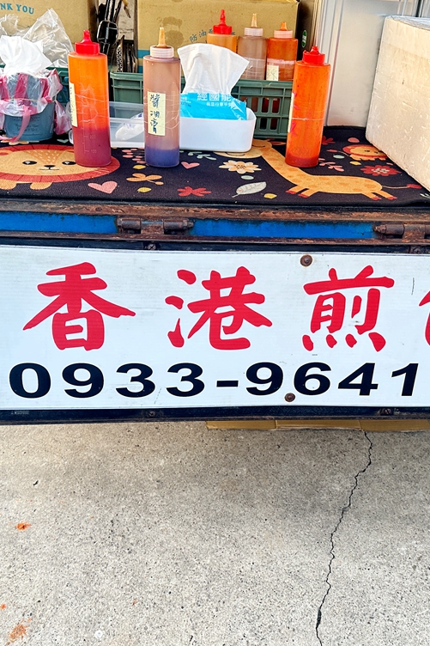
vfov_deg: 55.8
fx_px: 609
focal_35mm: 34
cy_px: 324
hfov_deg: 38.8
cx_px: 234
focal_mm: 6.86
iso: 160
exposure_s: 1/121
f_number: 1.78
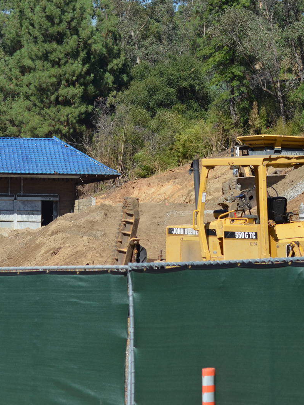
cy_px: 202
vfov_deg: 12.9
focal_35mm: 153
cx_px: 17
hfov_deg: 9.6
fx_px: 1792
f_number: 6.3
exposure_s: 1/1600
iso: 400
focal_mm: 70
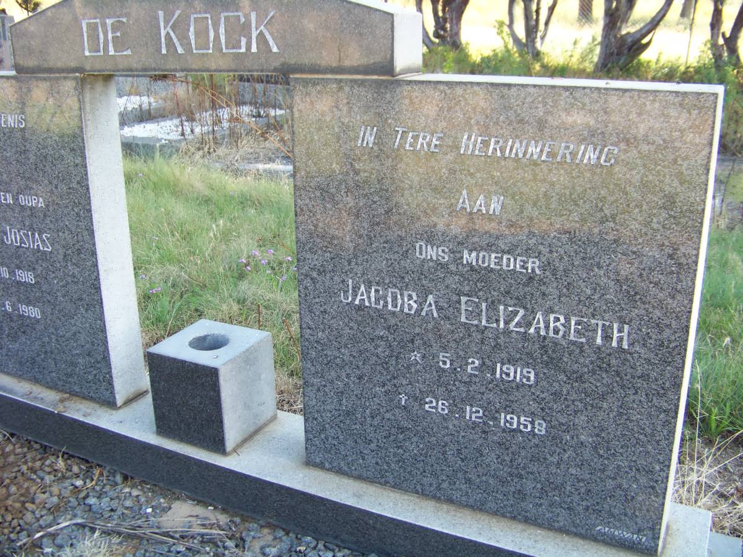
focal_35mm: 36
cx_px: 372
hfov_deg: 51.4
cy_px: 278
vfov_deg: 39.7
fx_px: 773
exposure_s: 1/80
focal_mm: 5.85
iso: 64
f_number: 2.8
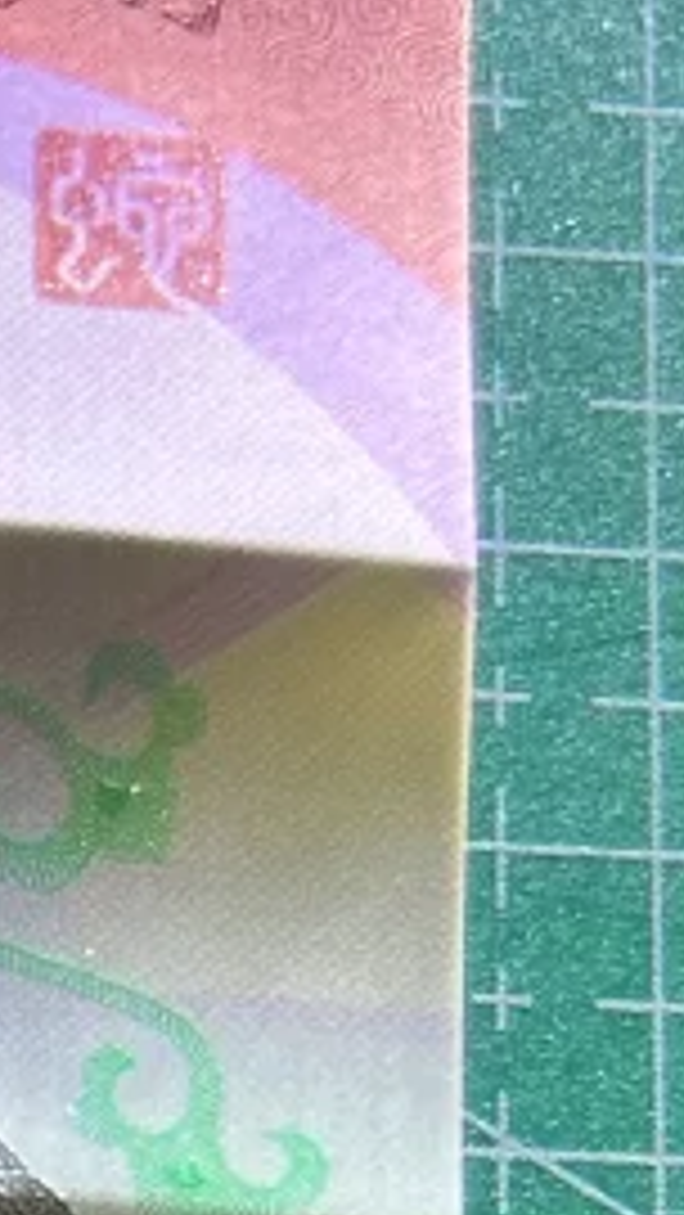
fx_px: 4866
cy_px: 2178
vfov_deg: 12.9
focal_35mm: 151
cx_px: -909
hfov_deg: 7.5
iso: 125
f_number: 1.5
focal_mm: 5.7
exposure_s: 1/101
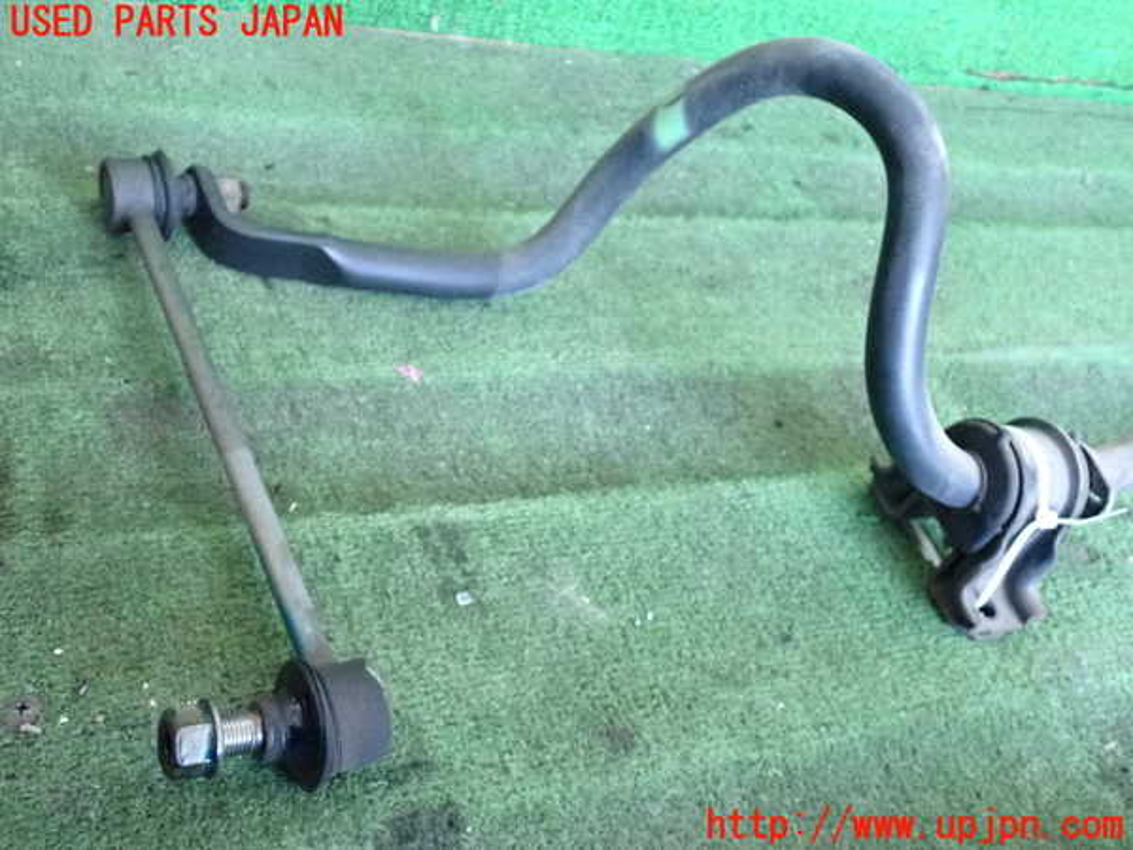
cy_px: 425
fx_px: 1178
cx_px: 566
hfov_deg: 51.4
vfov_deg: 39.7
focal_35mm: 36
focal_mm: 6.37
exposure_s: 1/125
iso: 2000
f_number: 2.5
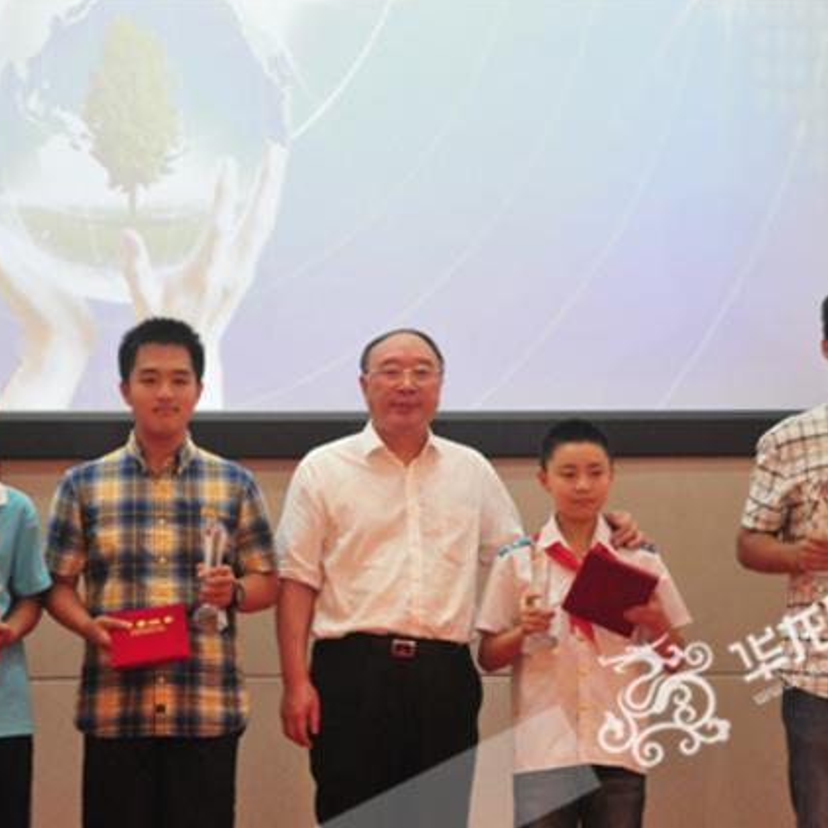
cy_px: 412
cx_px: 387
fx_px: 4456
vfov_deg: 10.6
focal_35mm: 165
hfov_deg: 10.6
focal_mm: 85
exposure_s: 1/30
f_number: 5.6
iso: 1600
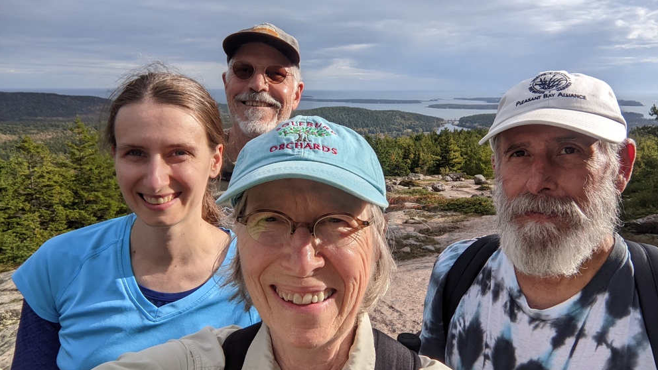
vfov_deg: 42.9
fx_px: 471
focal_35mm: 27
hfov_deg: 69.8
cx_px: 338
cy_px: 196
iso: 44
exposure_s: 1/2342
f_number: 2
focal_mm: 2.51
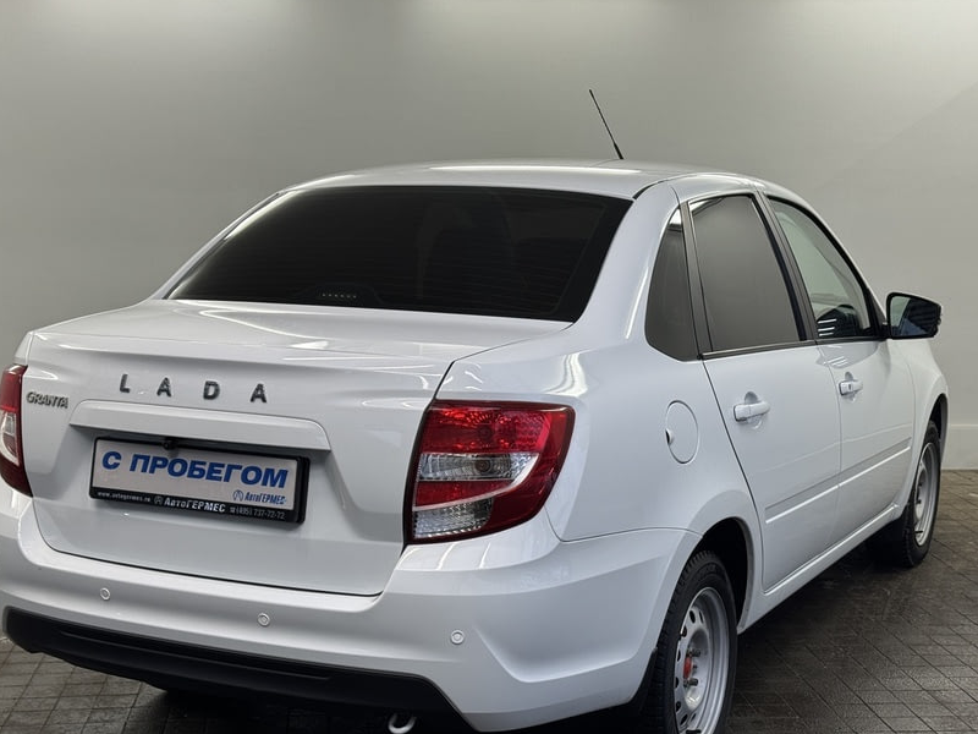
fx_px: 1526
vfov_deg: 27.0
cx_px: 465
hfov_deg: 35.5
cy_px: 406
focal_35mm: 54
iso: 50
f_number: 1.78
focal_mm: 6.76
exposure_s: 1/121
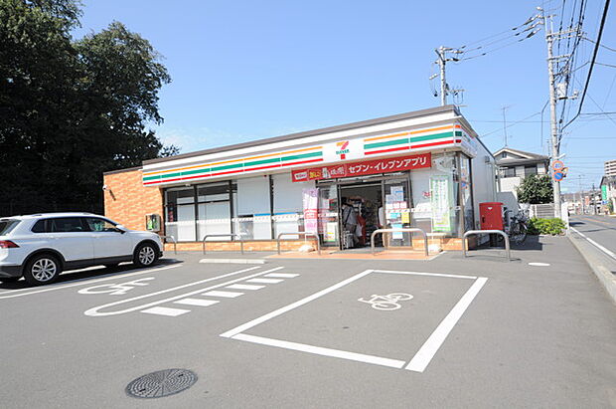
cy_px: 204
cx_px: 308
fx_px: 384
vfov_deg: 56.0
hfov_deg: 77.4
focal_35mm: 22
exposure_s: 1/320
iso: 200
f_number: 9
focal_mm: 15
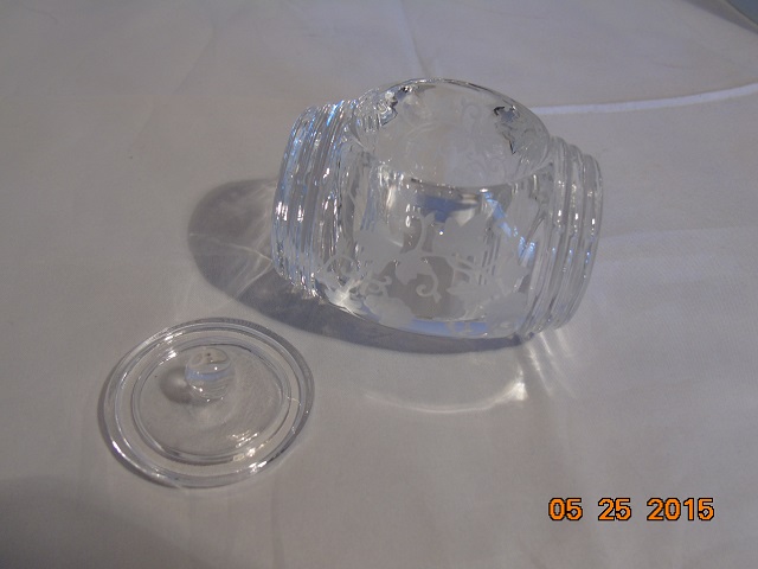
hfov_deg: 61.7
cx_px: 379
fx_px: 635
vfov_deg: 48.2
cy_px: 284
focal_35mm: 29
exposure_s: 1/30
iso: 100
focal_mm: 5.2
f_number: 3.6
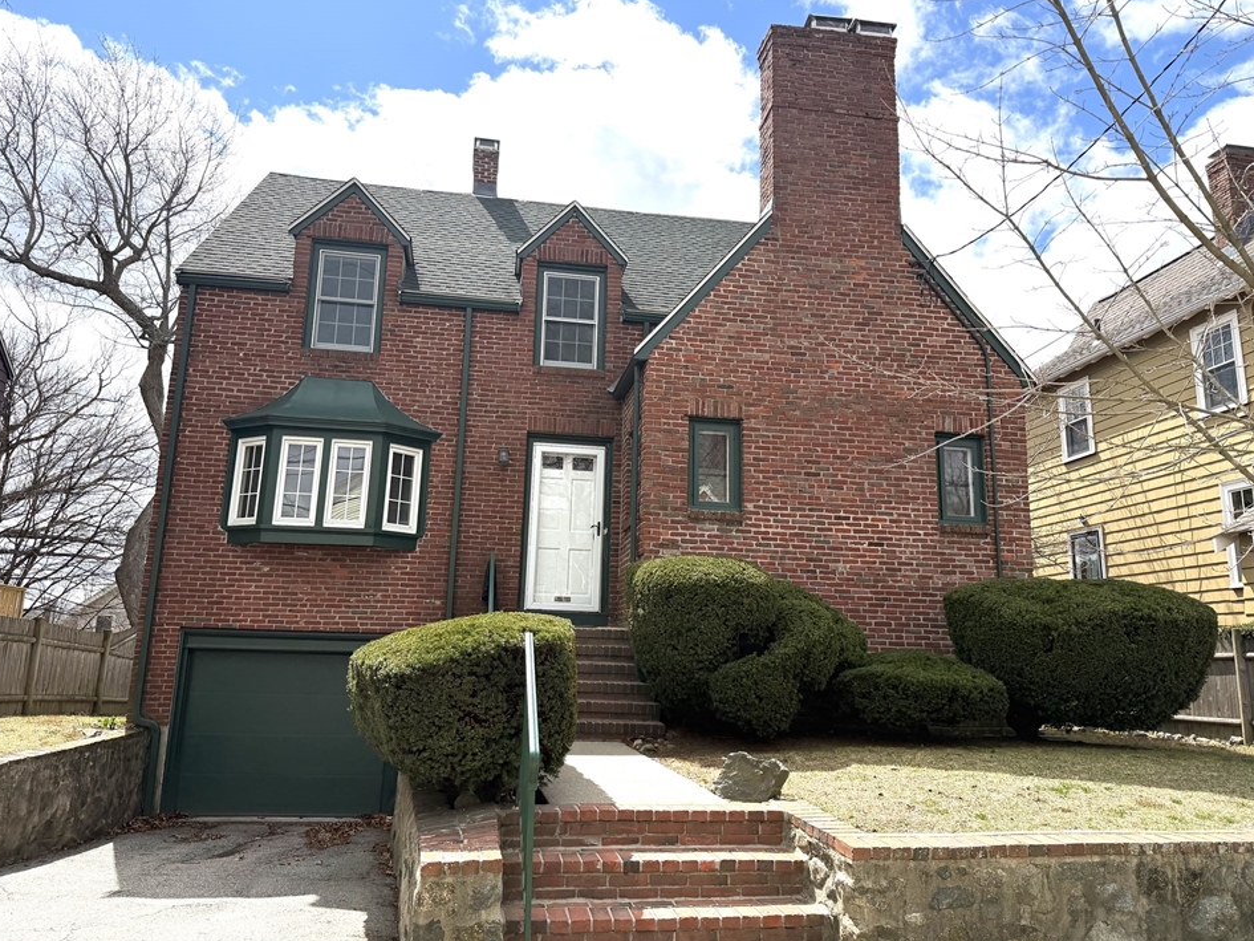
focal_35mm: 26
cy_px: 445
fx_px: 942
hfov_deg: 67.3
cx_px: 617
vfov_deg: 53.0
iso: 125
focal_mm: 6.76
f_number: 1.78
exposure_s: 1/9091
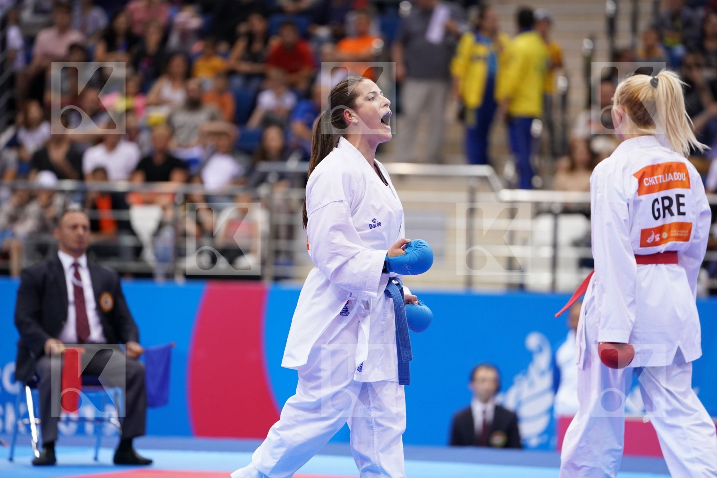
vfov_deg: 6.9
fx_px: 3983
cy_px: 239
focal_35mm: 200
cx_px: 358
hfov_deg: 10.3
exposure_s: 1/1000
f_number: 2.8
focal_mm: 200
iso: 2000
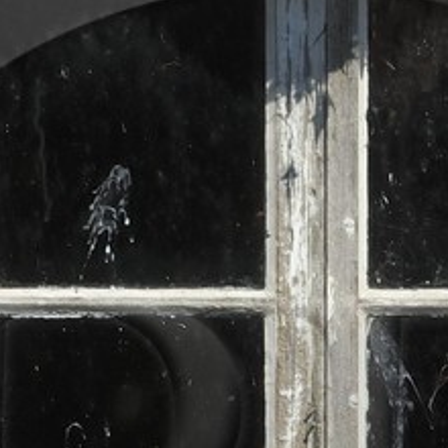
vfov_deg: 0.9
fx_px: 27132
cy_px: 548
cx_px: 295
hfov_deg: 0.9
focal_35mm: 1853
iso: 100
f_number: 8
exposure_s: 1/320
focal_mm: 200
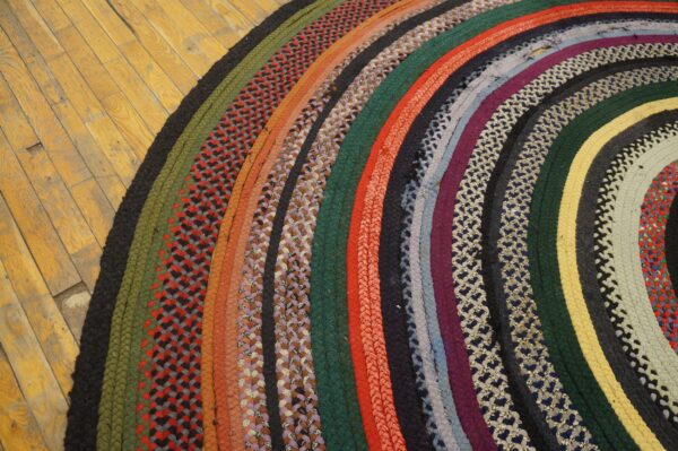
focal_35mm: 27
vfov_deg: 47.9
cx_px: 339
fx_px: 508
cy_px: 226
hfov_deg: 67.4
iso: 1250
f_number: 4
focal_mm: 18
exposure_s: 1/60
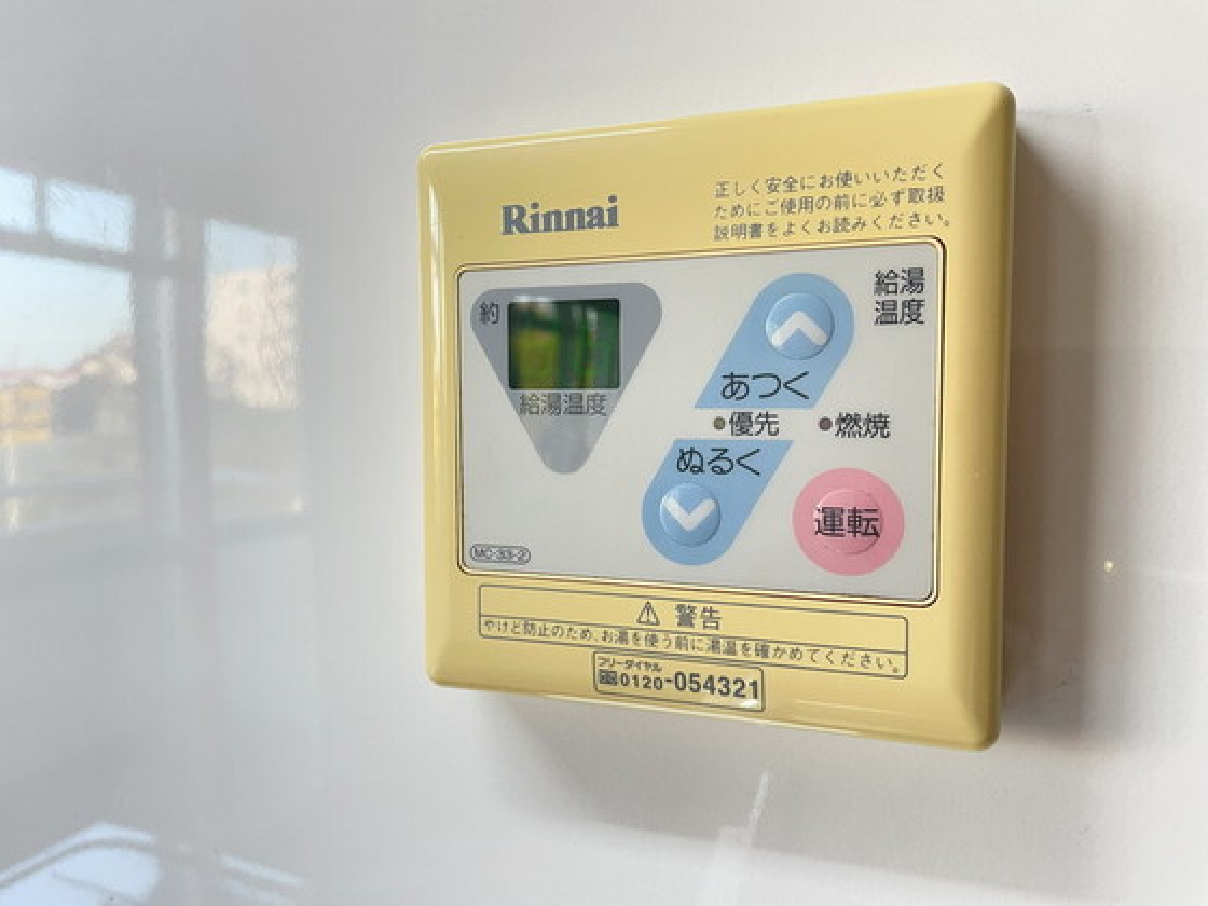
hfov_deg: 67.3
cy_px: 453
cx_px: 604
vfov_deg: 53.1
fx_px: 907
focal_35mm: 26
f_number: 1.6
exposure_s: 1/90
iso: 125
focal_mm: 4.2
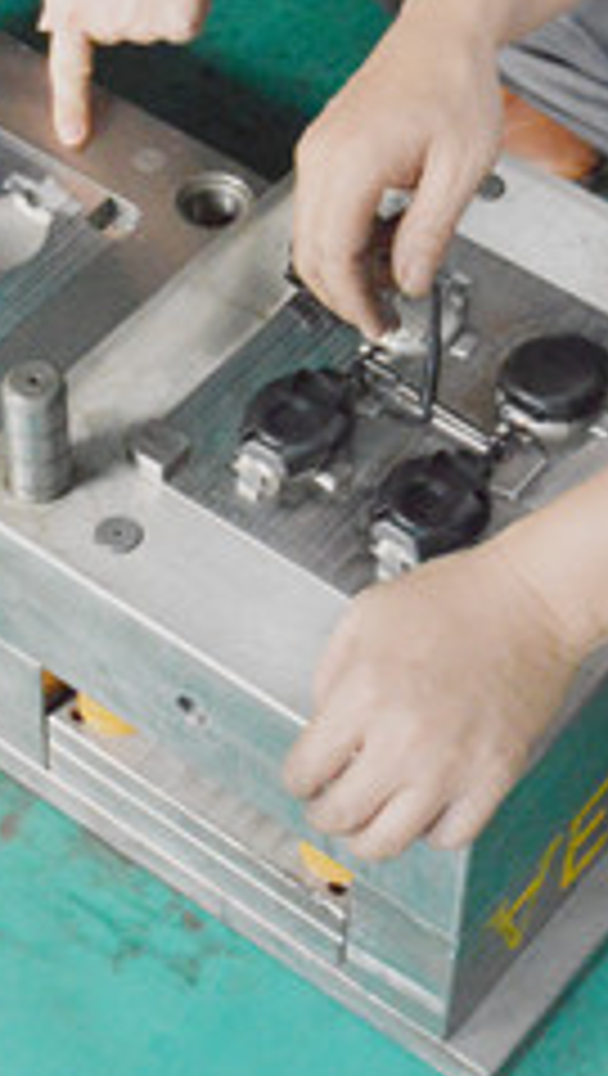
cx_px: 86
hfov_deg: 11.5
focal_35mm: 105
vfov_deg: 20.3
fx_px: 3000
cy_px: 374
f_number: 20
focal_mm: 32
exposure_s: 1/25
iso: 6400
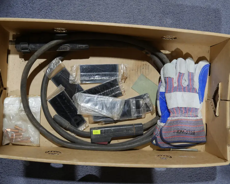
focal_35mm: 47
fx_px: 320
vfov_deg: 32.1
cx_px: 116
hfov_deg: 39.5
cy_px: 92
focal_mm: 22
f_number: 4.7
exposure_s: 1/60
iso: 500
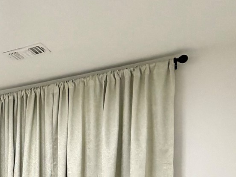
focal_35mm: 52
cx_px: -48
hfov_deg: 30.9
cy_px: 212
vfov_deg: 25.3
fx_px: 355
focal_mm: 2.22
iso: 250
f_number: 2.2
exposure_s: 1/60
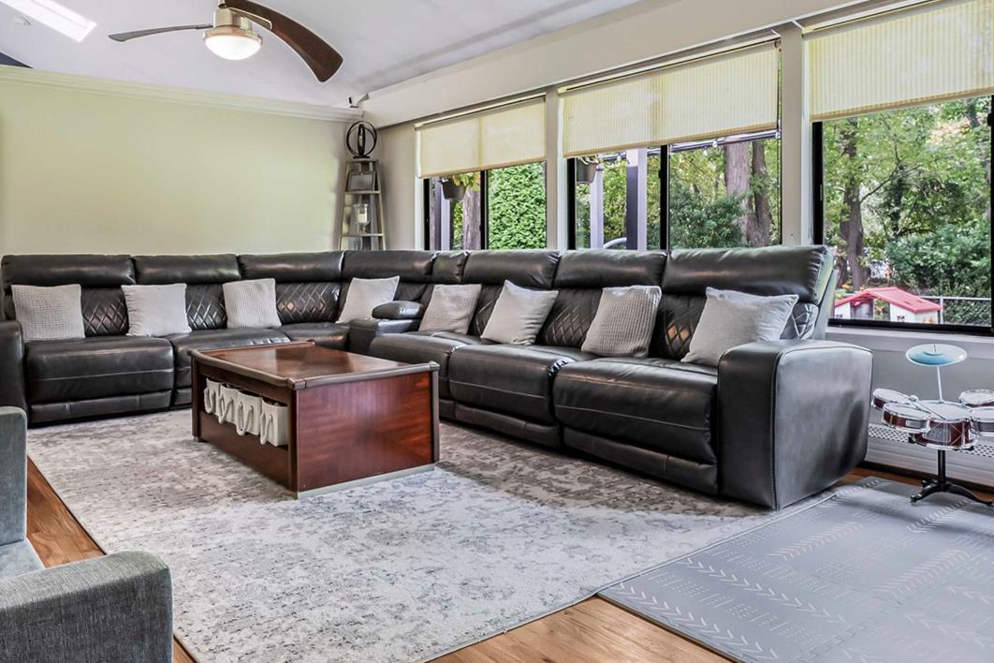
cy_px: 265
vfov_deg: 47.6
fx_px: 745
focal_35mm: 27
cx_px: 412
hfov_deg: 66.9
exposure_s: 1/10
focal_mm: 14
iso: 800
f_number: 8
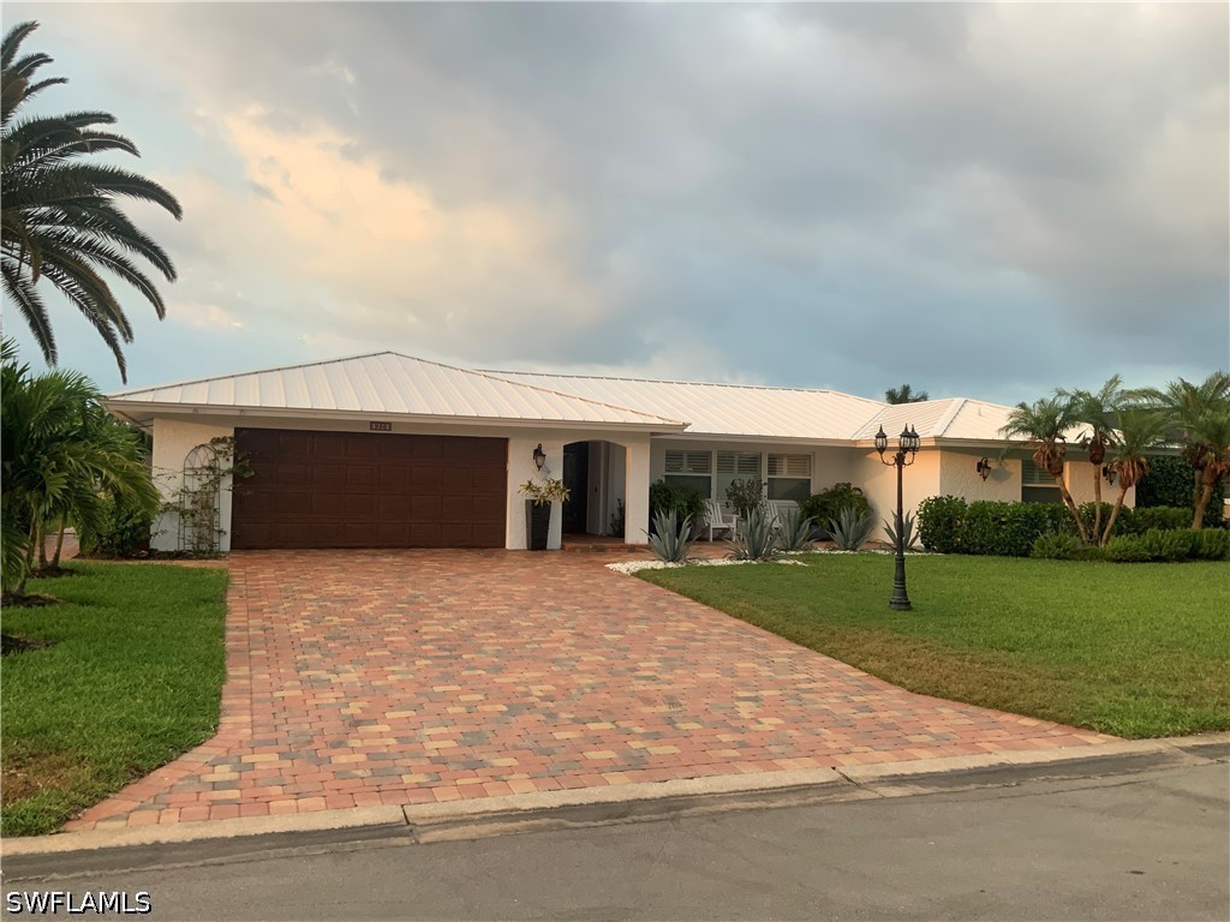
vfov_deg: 48.2
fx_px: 1030
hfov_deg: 61.7
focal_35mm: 29
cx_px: 615
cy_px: 461
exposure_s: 1/182
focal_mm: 3
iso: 16
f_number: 1.8
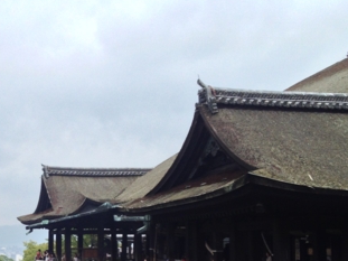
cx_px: 32
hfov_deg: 26.1
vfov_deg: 20.1
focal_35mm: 72
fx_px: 724
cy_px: 225
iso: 50
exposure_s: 1/263
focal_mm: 4.28
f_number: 2.4
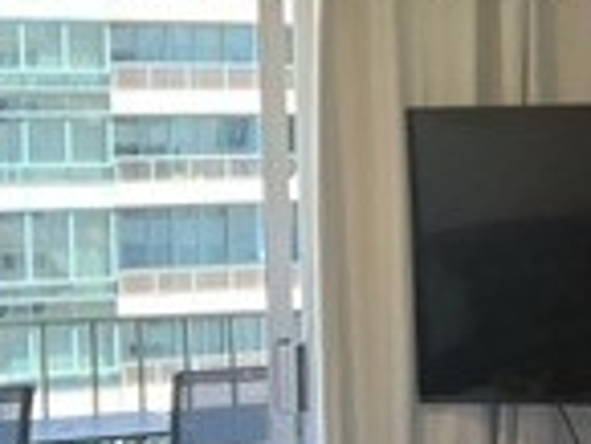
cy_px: 236
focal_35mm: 115
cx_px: 591
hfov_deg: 16.7
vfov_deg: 12.9
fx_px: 1965
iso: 64
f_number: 1.5
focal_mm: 5.7
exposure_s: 1/150
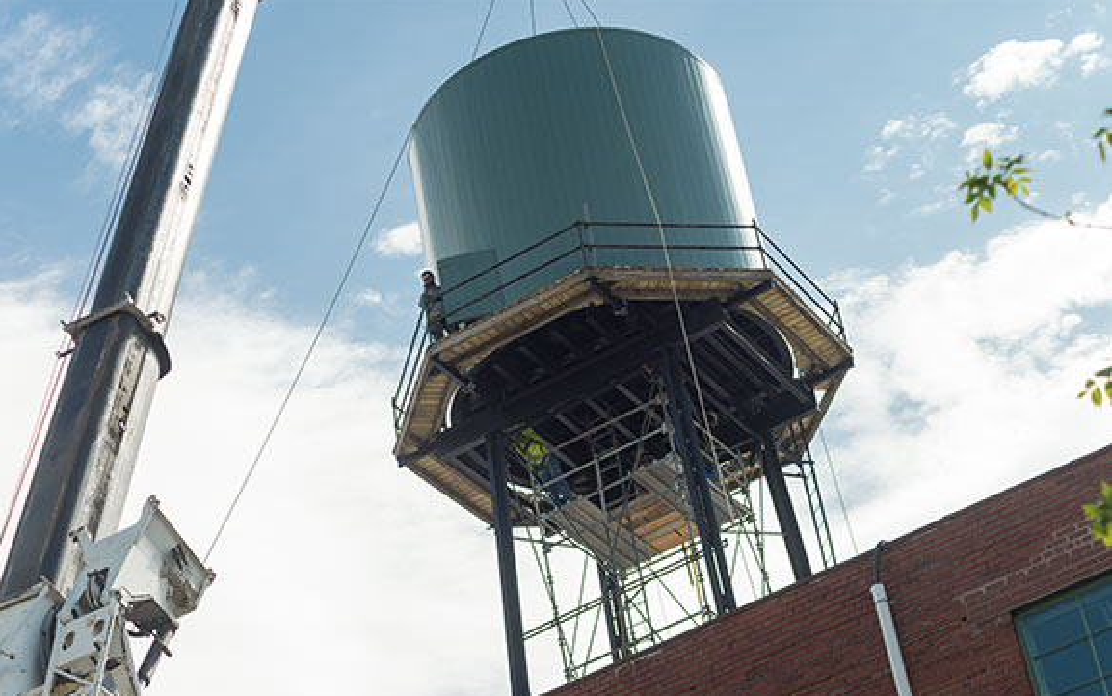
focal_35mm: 84
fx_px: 2546
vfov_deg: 15.6
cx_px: 555
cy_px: 371
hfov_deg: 24.6
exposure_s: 1/1500
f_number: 5.6
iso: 400
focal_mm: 82
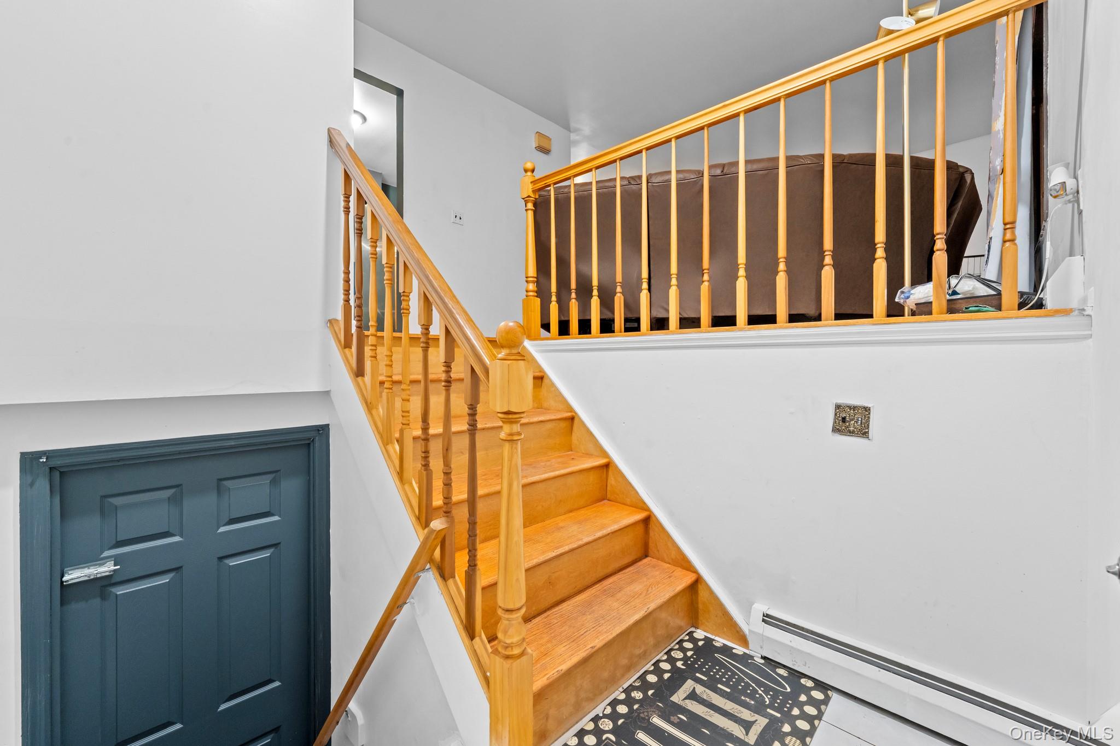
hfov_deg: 104.3
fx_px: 435
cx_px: 560
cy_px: 373
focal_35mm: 14
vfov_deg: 81.2
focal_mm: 14
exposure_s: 1.6
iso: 1600
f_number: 10
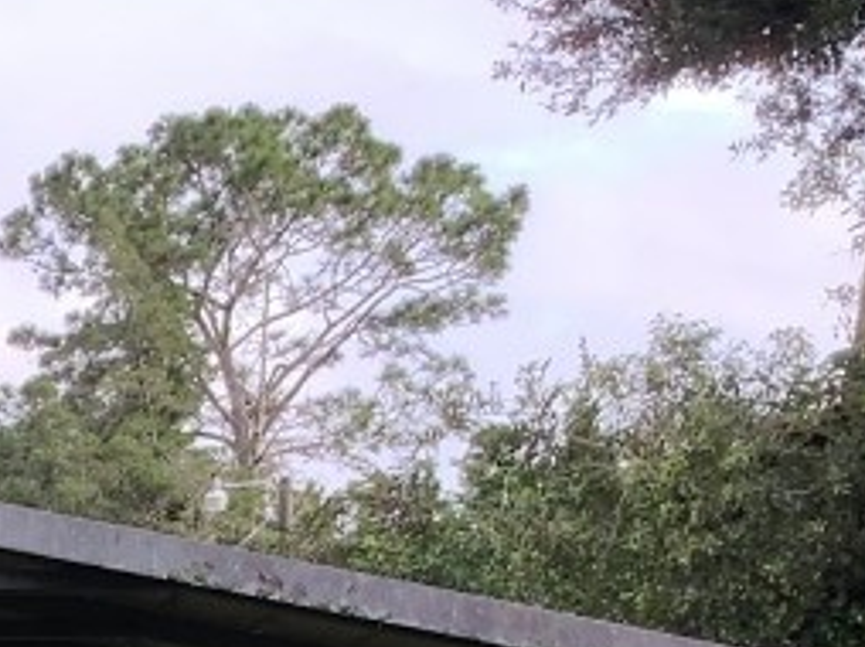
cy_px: 1263
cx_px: -773
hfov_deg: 13.8
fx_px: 3121
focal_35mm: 125
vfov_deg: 10.9
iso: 25
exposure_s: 1/159
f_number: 2.4
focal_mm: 3.3
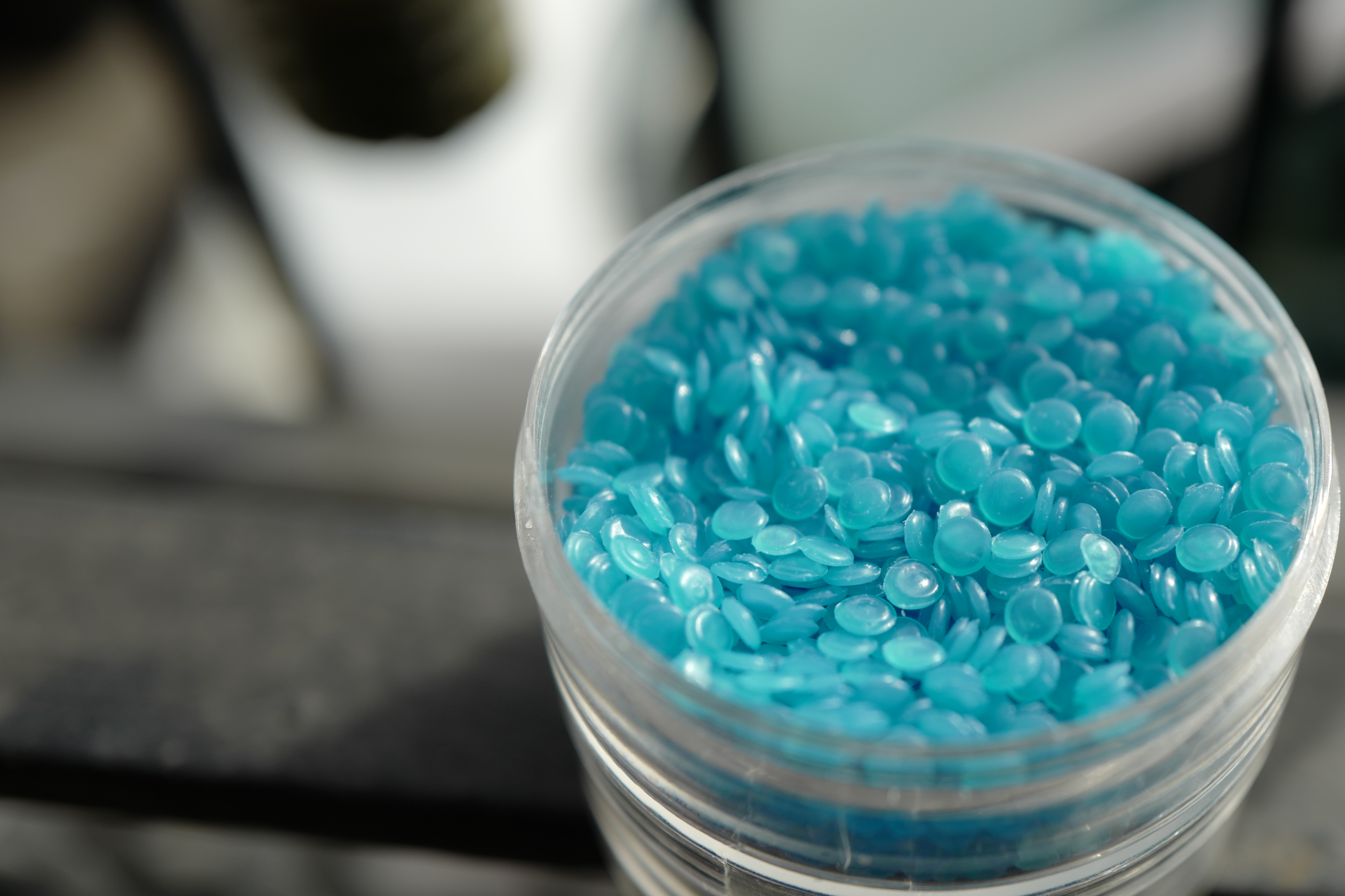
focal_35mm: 41
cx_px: 928
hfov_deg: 46.4
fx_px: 1532
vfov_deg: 32.6
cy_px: 513
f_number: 2.8
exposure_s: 1/1000
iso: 100
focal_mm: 28
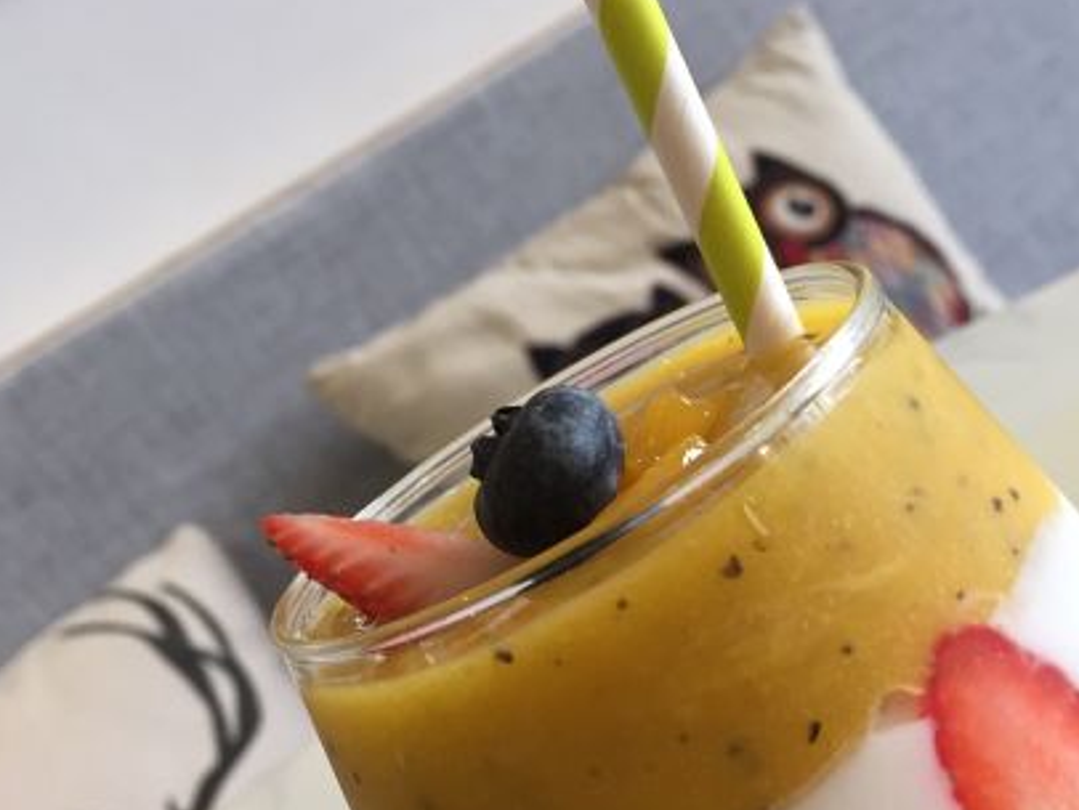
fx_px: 1559
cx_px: 781
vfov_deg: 28.5
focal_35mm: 50
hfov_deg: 37.4
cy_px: 641
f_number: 2.2
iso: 64
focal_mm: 4.15
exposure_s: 1/33
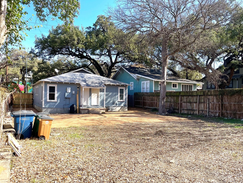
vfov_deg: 51.4
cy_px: 92
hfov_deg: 65.3
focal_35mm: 27
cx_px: 125
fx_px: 190
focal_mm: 4.2
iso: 32
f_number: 1.6
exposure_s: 1/1171
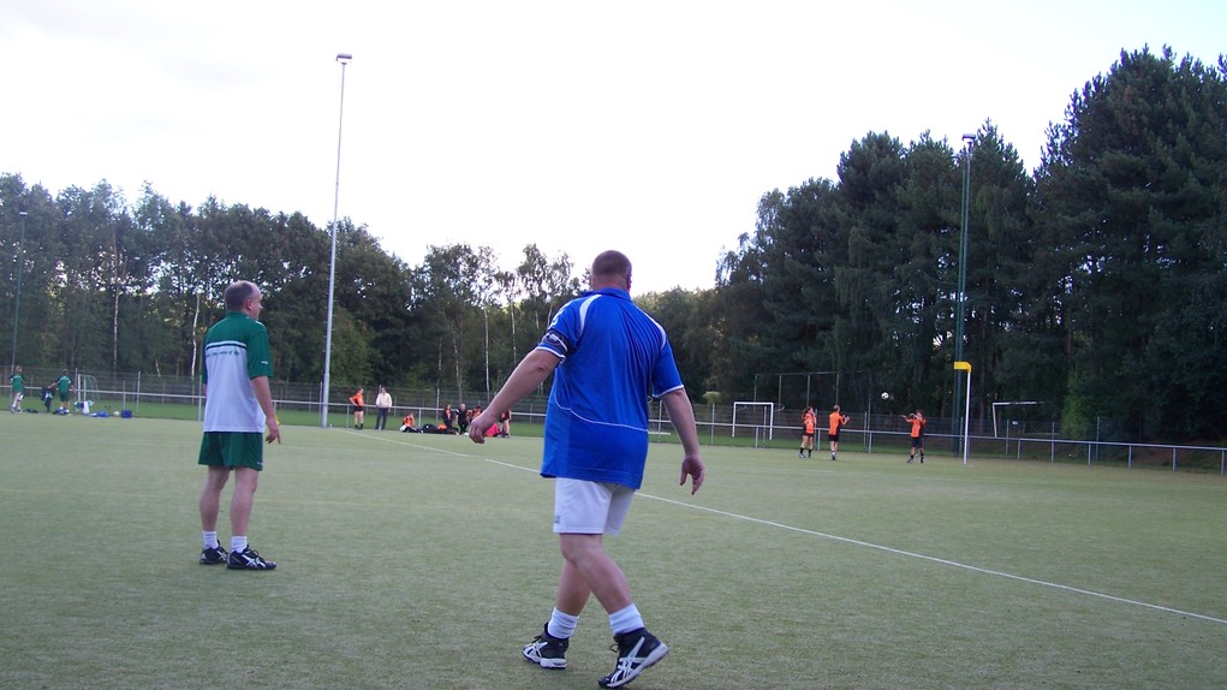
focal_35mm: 47
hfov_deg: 43.7
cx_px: 614
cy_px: 376
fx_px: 1529
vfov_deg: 25.4
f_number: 2.9
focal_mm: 7.1
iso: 64
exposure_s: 1/160
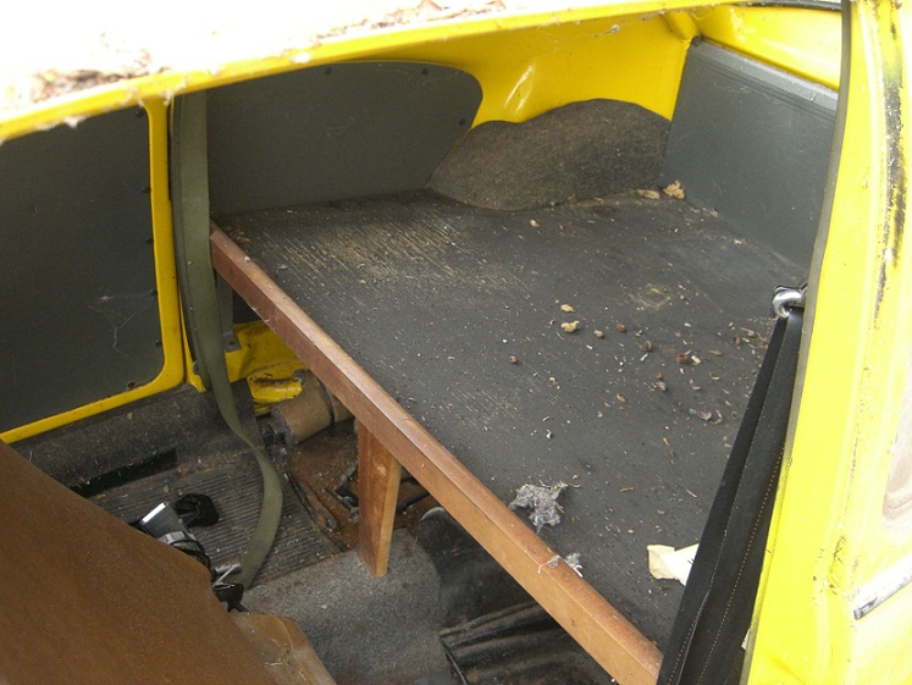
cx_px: 456
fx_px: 1002
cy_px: 342
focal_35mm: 38
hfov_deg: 49.0
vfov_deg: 37.8
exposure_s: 1/100
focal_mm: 7.9
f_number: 2.8
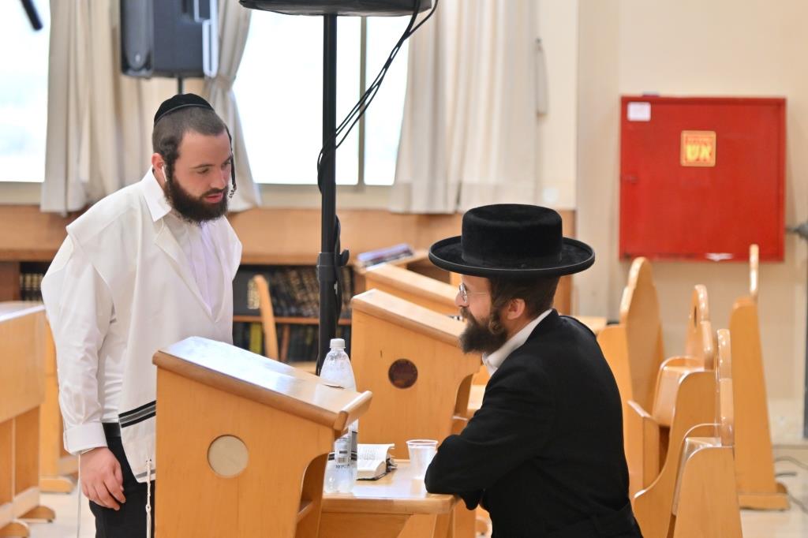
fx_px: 3186
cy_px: 269
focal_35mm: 142
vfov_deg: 9.7
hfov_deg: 14.5
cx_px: 404
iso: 1000
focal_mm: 95
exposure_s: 1/250
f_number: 4
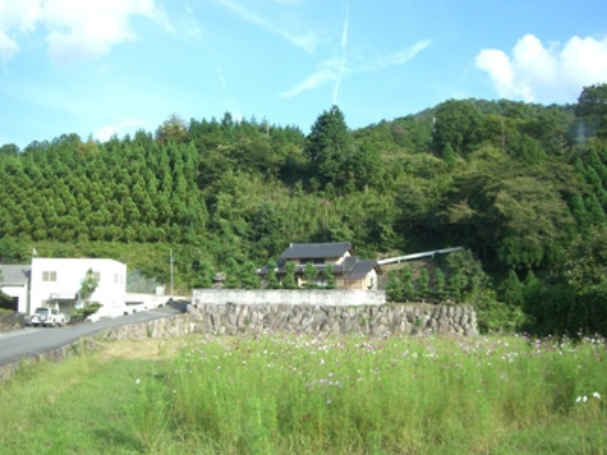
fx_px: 684
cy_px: 232
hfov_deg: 47.9
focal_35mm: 39
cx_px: 300
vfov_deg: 36.8
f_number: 4.3
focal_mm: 6.2
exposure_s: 1/200
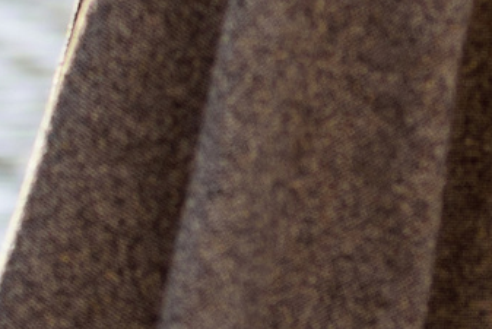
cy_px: -267
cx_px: 518
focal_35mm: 646
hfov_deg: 3.2
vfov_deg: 2.1
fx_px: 8832
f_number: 1.4
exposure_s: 1/4000
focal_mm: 85
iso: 100
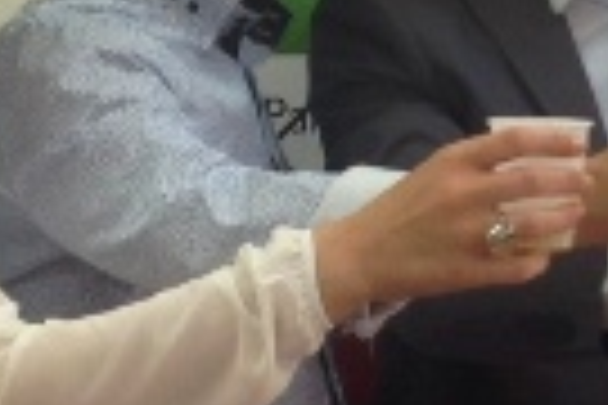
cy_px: 207
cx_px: 599
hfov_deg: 12.5
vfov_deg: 8.4
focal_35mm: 163
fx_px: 2753
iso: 50
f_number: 2.4
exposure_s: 1/30
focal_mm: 4.12
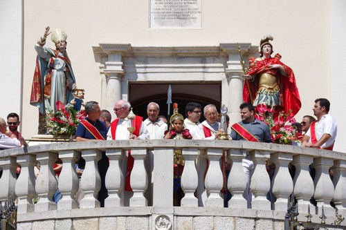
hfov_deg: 18.8
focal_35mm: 109
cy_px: 115
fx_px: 1047
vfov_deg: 12.6
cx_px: 173
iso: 125
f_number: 8
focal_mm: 73
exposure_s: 1/320
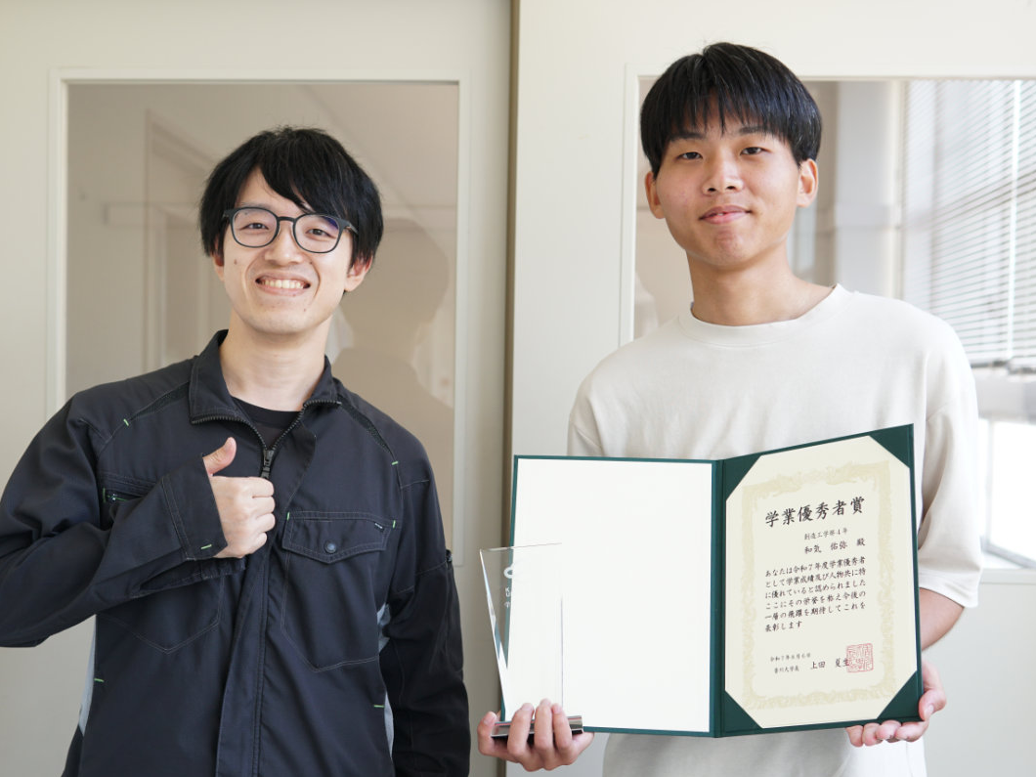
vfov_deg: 29.7
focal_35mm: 49
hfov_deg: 38.9
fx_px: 1466
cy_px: 390
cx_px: 492
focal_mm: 30
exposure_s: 1/60
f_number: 3.2
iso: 200
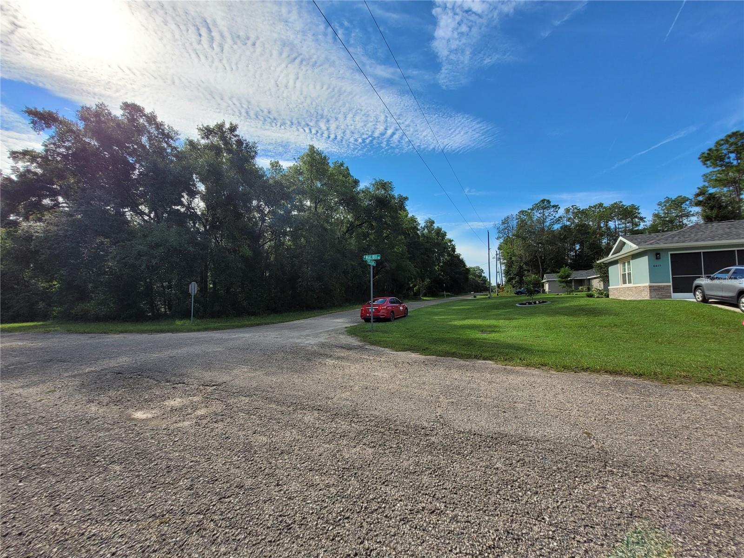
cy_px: 279
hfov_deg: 106.2
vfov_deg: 89.9
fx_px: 279
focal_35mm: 13
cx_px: 372
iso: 40
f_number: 2.2
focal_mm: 1.74
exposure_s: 1/1610
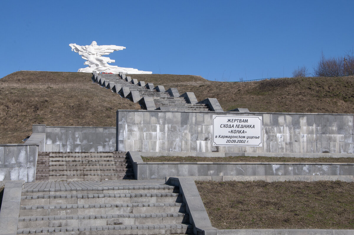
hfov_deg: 35.1
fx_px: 560
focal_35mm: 57
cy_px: 118
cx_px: 177
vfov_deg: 23.7
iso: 250
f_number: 16
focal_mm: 38
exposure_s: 1/250
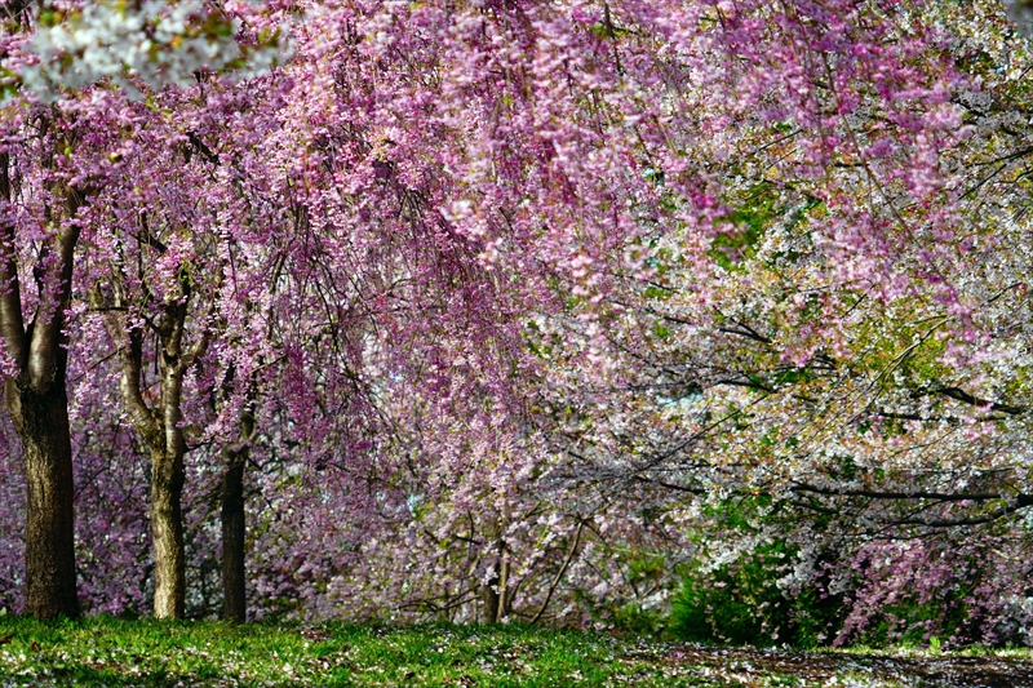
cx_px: 516
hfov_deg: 11.9
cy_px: 344
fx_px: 4948
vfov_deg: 8.0
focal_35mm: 172
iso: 100
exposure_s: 1/200
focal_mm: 115
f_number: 6.3
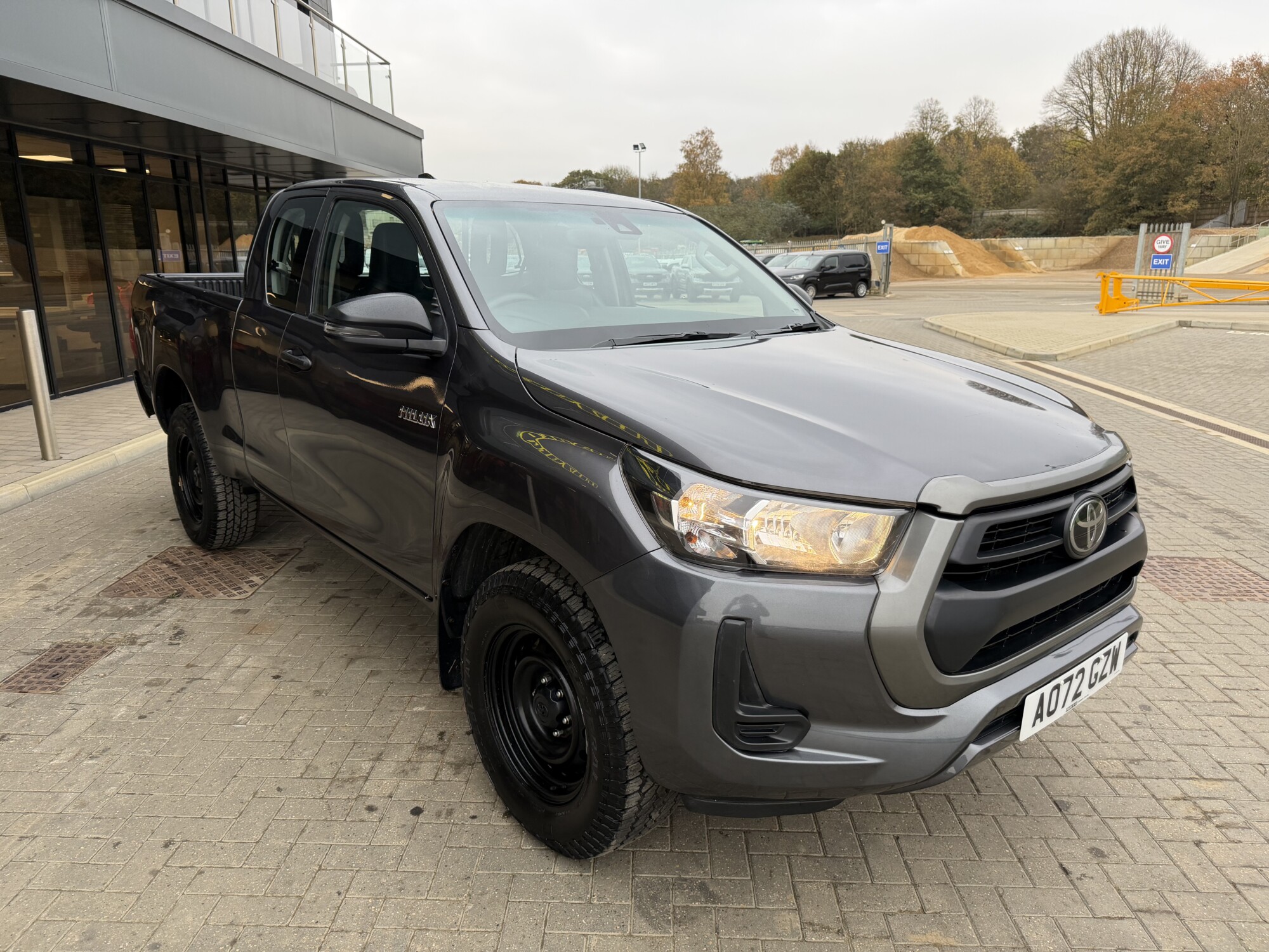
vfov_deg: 56.8
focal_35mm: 24
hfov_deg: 71.6
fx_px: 880
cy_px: 476
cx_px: 634
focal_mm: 6.76
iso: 125
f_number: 1.78
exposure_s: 1/121
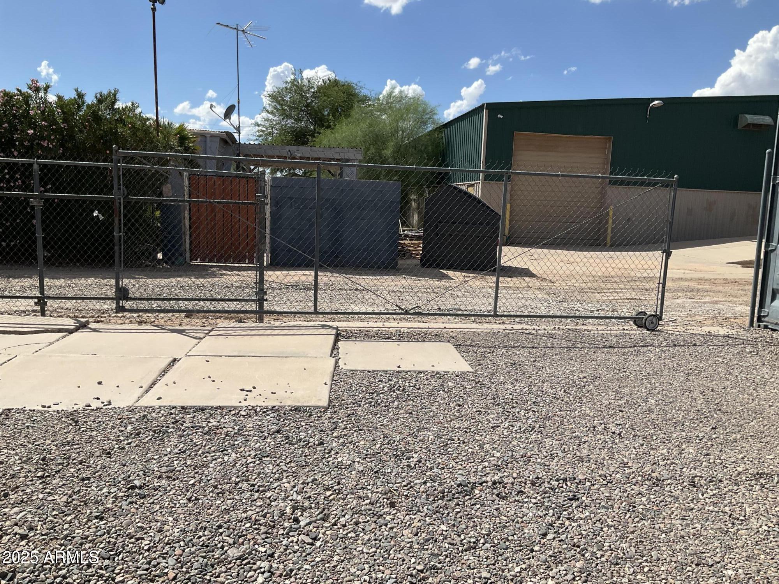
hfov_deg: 61.7
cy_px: 292
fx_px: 653
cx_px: 390
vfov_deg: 48.2
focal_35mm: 29
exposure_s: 1/3125
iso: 25
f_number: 1.8
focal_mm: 3
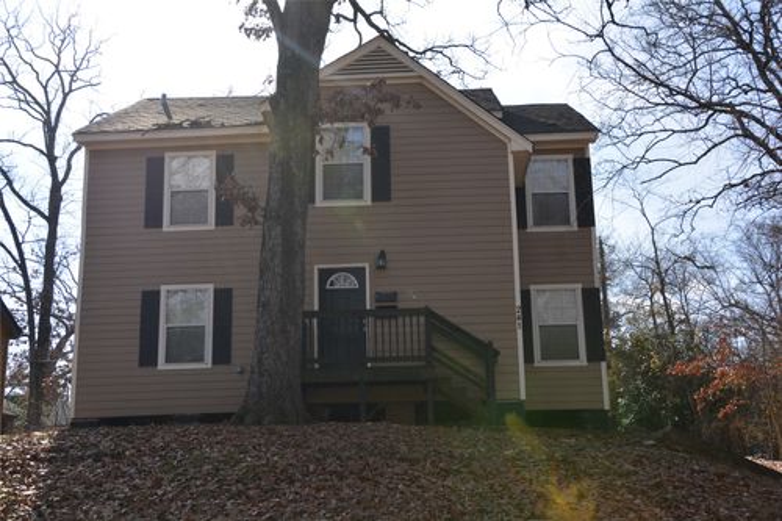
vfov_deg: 31.9
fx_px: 912
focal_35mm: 42
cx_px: 391
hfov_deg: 46.4
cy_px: 260
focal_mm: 28
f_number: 9
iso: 100
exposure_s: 1/200
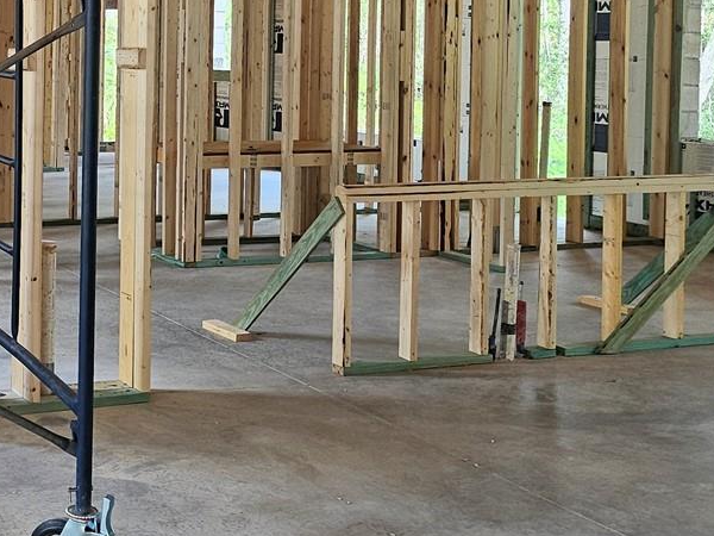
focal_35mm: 64
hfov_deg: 28.6
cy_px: 24
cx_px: 24
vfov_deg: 22.2
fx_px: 1320
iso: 100
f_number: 1.8
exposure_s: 1/180
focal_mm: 5
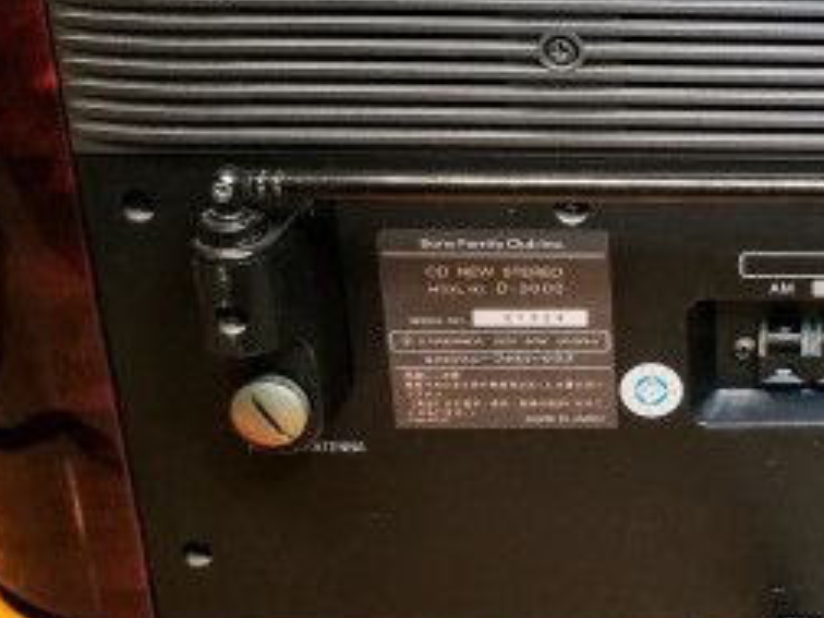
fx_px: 1738
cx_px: 906
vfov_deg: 20.1
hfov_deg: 24.8
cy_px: 190
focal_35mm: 73
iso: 320
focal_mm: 4.5
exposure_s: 1/30
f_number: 2.2
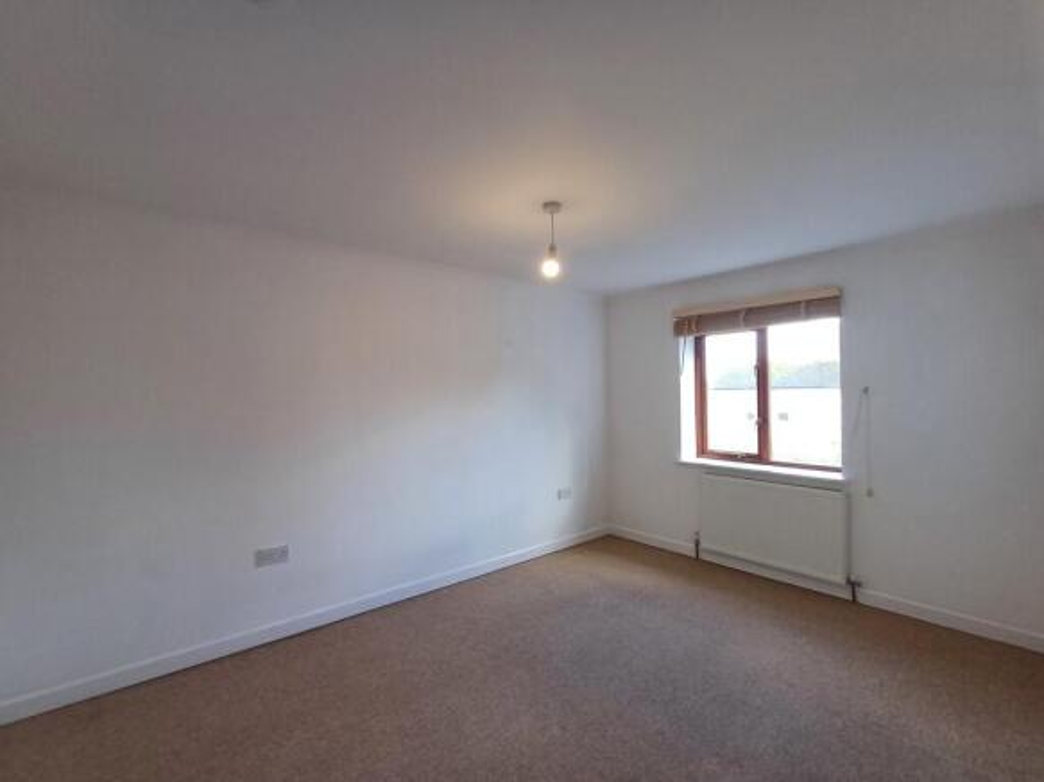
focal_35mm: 16
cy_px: 391
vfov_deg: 78.1
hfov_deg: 94.5
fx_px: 482
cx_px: 522
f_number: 2.2
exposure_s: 1/50
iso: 100
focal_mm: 1.64
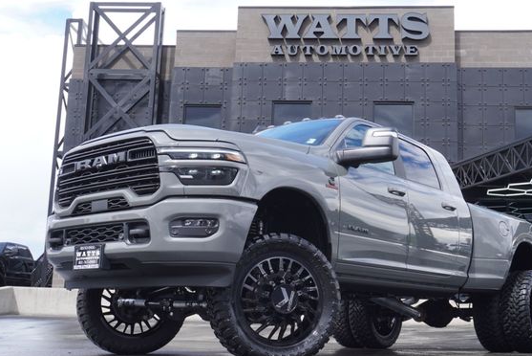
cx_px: 297
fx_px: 689
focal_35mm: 47
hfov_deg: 42.2
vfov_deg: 28.9
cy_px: 197
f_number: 8
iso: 100
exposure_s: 1/100
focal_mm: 27
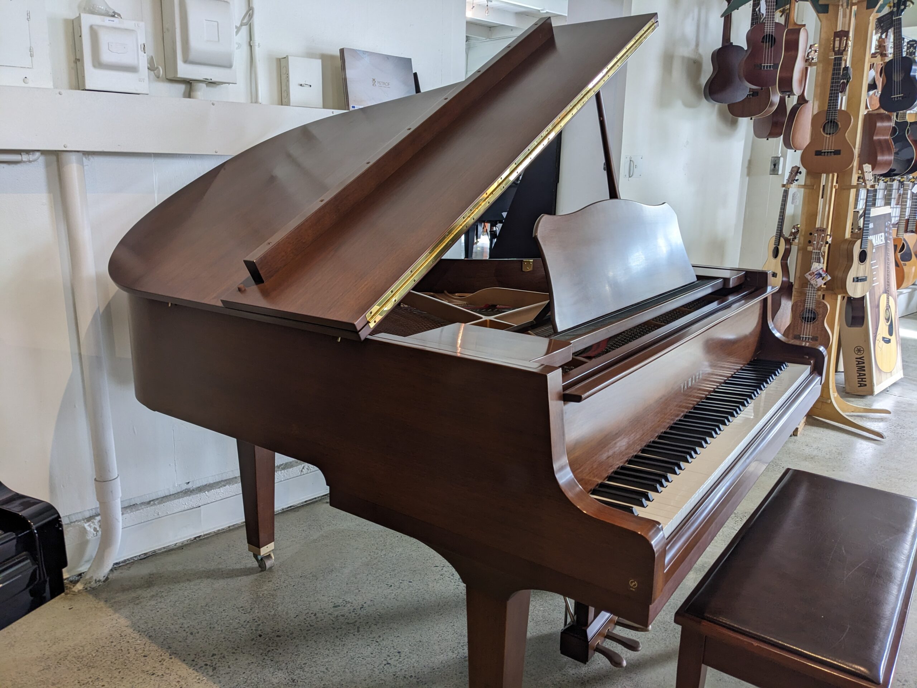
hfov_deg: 65.3
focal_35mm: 27
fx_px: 715
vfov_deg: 51.4
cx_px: 458
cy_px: 344
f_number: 1.73
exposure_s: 1/23.8
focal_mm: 4.38
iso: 51
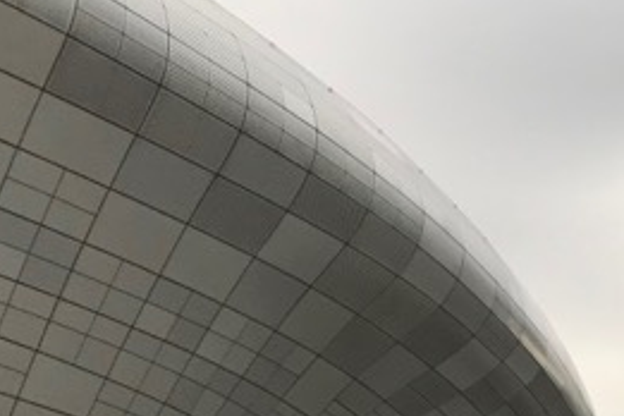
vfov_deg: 16.2
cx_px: 772
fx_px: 1352
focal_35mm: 78
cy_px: 597
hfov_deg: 23.5
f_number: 1.8
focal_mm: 3.99
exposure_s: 1/120
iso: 40
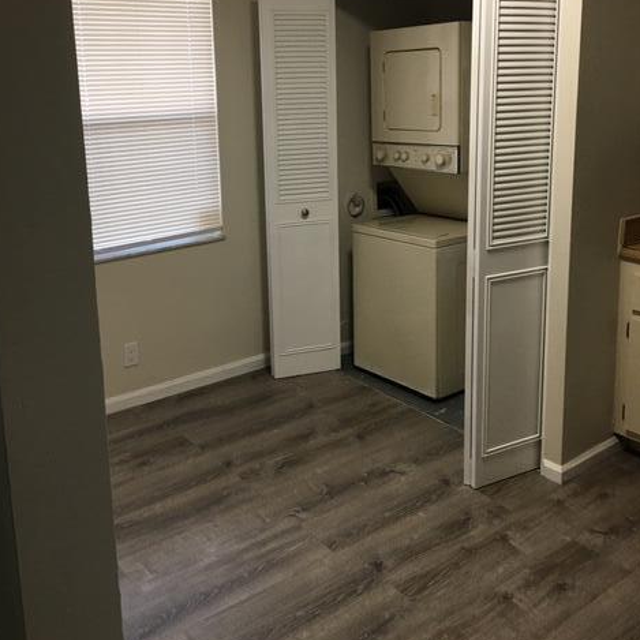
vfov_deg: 46.6
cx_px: 318
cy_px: 222
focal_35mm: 35
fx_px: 732
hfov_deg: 47.2
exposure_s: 1/30
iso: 40
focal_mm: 4.15
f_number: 2.2
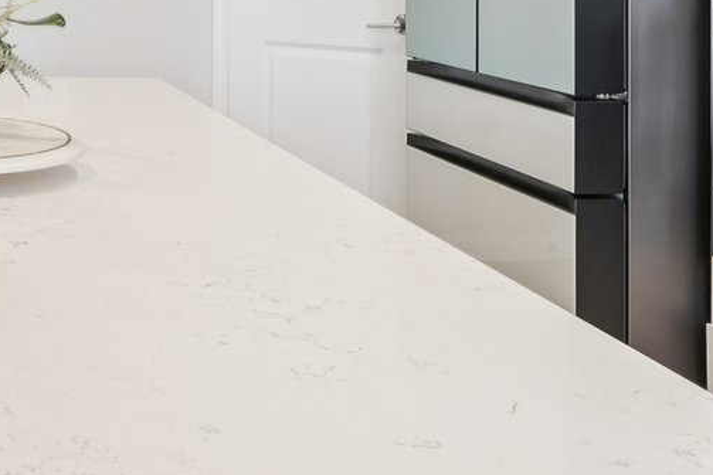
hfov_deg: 31.0
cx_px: -84
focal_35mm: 57
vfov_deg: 22.5
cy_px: -39
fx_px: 1128
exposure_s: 1/13
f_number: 8
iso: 400
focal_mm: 14
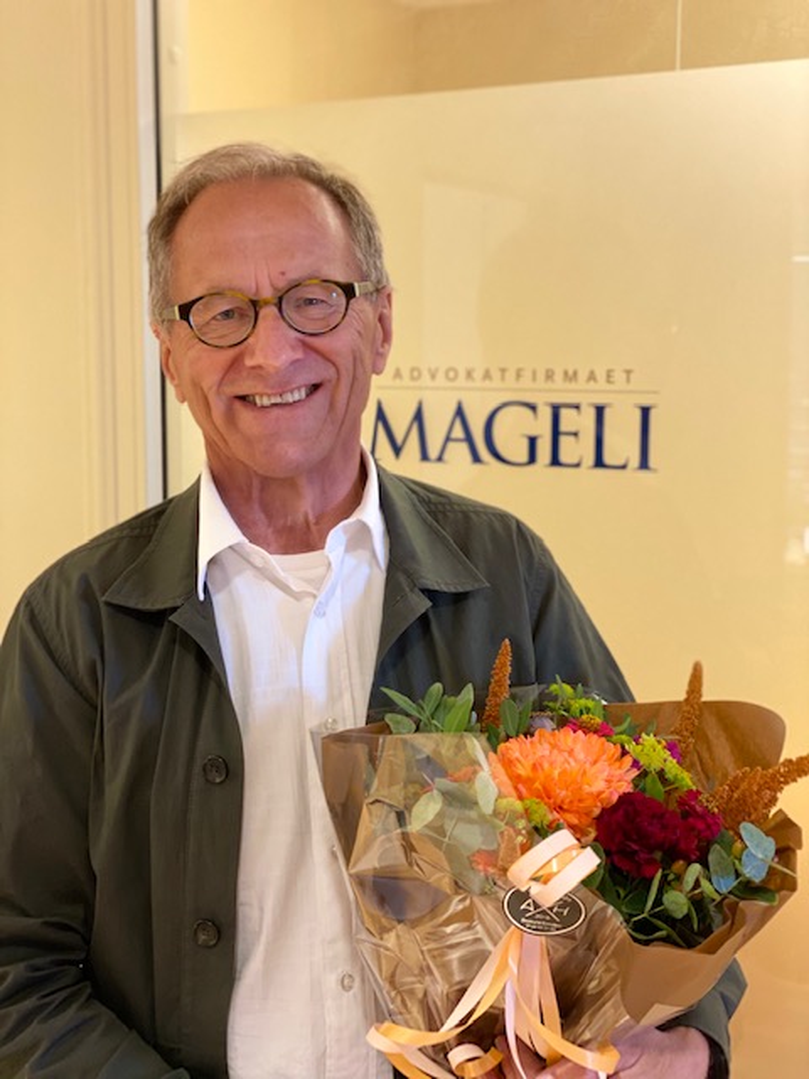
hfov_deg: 28.0
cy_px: 540
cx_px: 404
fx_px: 1620
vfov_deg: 36.8
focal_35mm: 52
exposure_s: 1/33
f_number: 2
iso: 200
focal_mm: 6
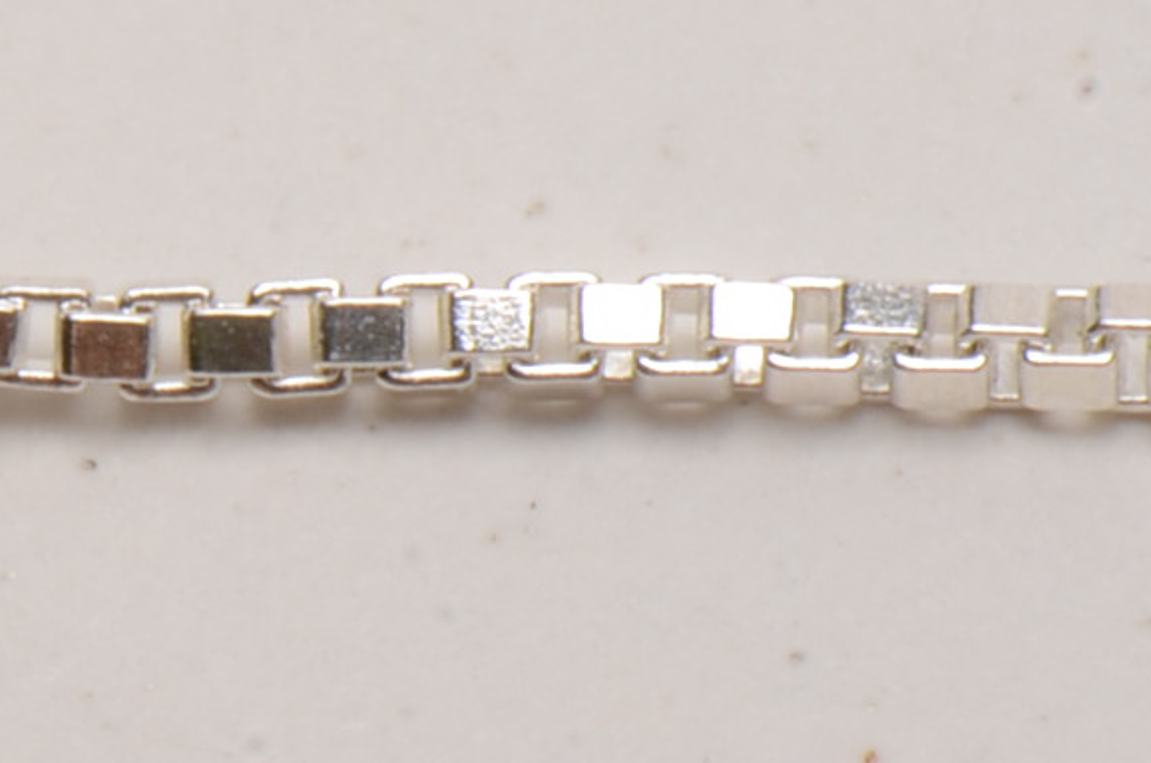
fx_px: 17331
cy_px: 235
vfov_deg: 2.5
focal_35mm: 543
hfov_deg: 3.8
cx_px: -763
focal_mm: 85
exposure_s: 1/160
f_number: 29
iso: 100
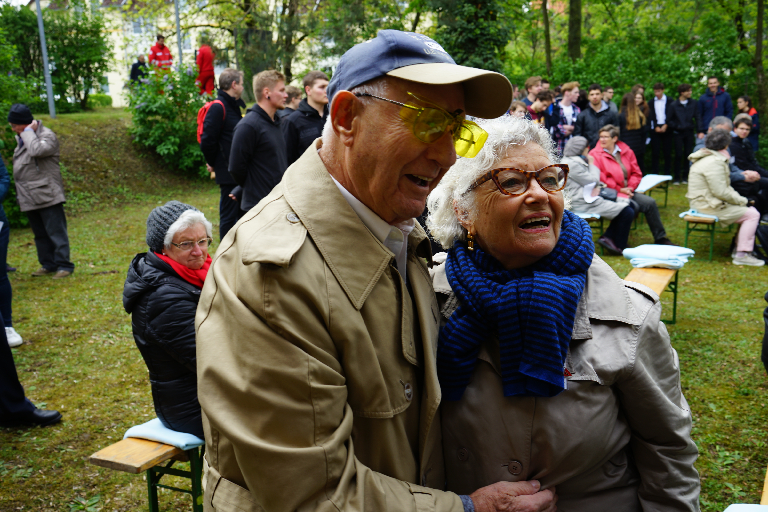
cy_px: 256
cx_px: 384
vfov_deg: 41.1
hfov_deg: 58.7
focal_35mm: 32
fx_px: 683
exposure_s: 1/80
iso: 100
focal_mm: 32
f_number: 6.3
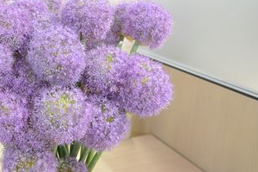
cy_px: 76
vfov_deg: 28.1
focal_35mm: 48
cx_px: 57
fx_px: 344
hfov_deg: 39.7
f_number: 11
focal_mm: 20
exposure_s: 1/160
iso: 3200
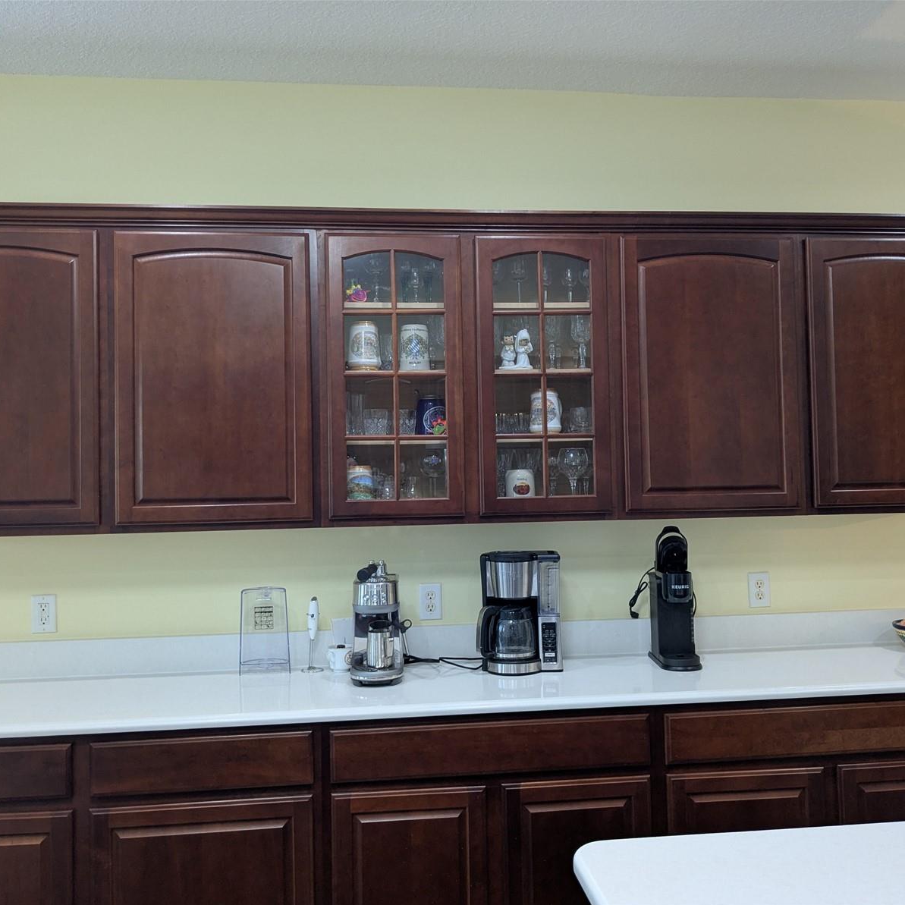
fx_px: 947
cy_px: 454
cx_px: 468
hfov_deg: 51.1
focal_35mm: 32
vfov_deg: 51.1
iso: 80
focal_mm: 4.38
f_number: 1.73
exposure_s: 1/40
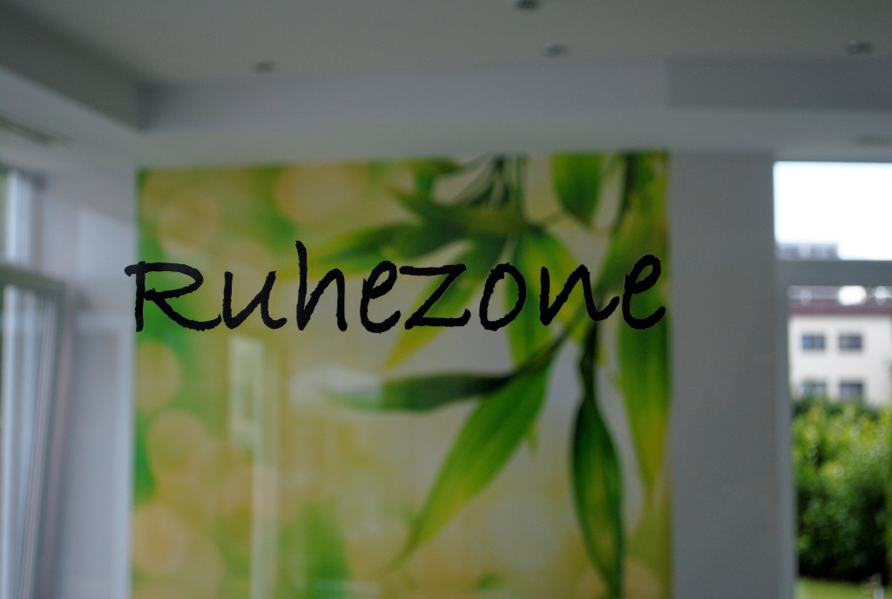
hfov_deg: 31.8
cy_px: 300
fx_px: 1564
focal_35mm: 63
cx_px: 446
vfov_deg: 21.7
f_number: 5.3
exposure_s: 1/200
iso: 200
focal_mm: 42
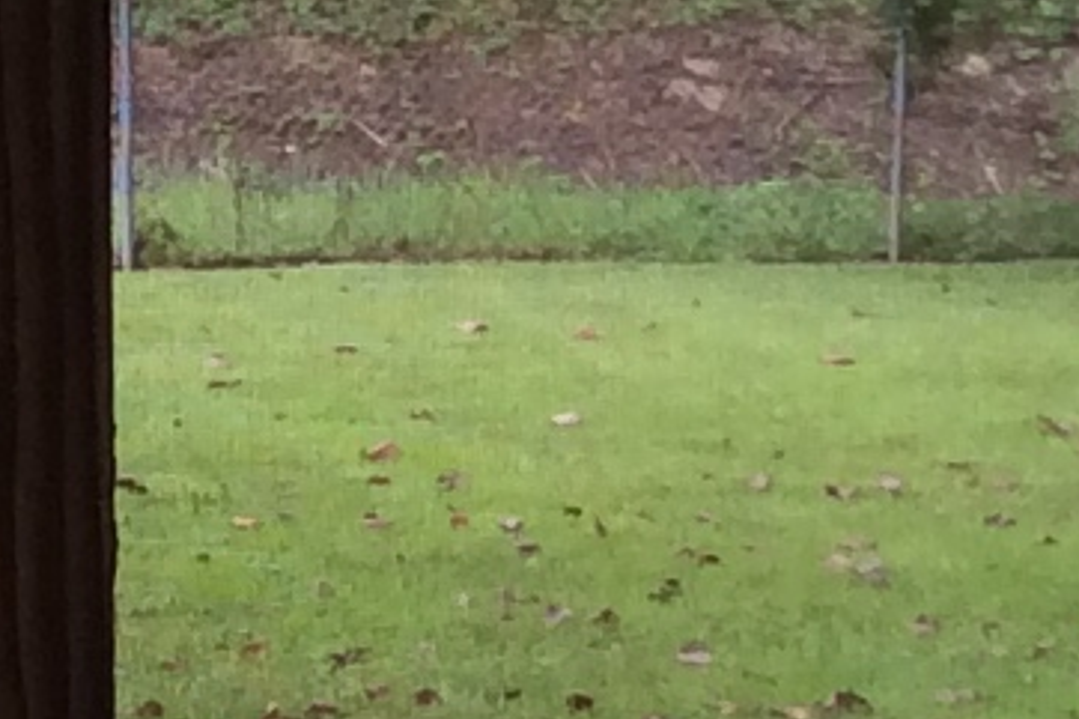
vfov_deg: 5.8
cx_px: -361
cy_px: 104
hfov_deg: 8.5
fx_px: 7130
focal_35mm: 238
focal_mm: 3.3
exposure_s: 1/135
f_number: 2.4
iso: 32
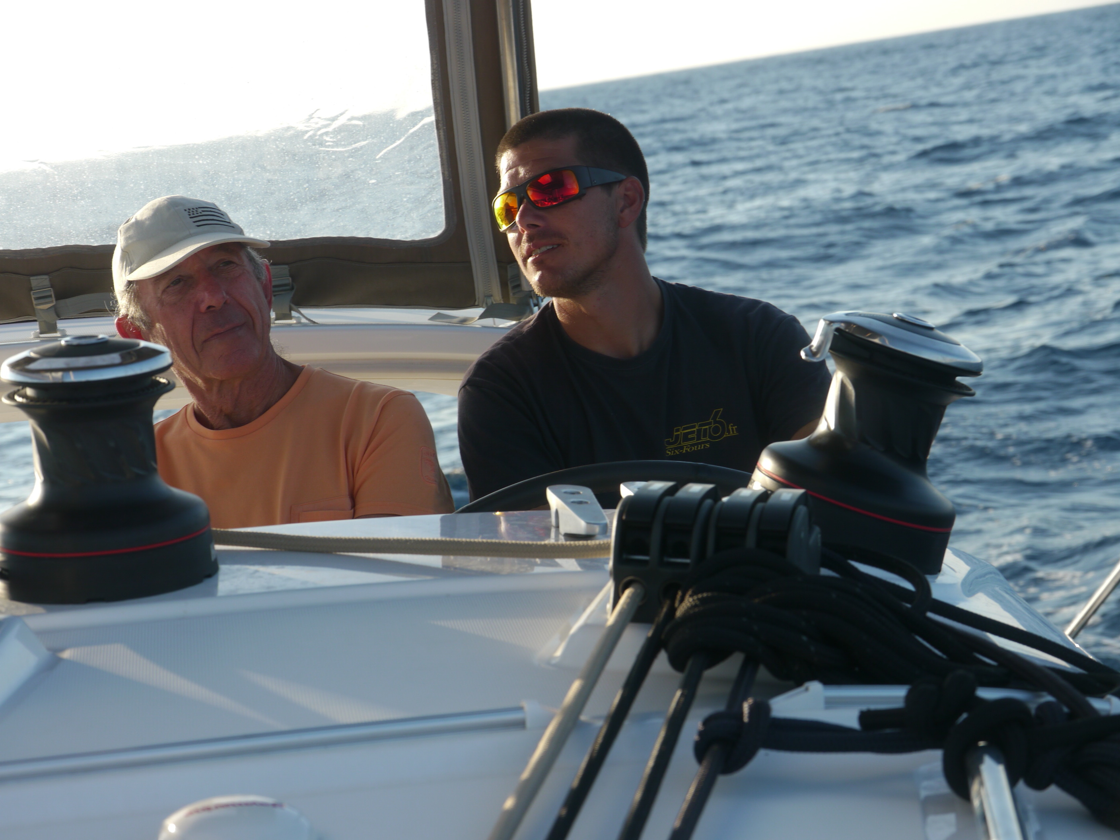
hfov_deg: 20.4
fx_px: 3106
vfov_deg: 15.4
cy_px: 420
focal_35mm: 96
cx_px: 560
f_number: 6.3
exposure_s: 1/250
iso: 100
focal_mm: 48
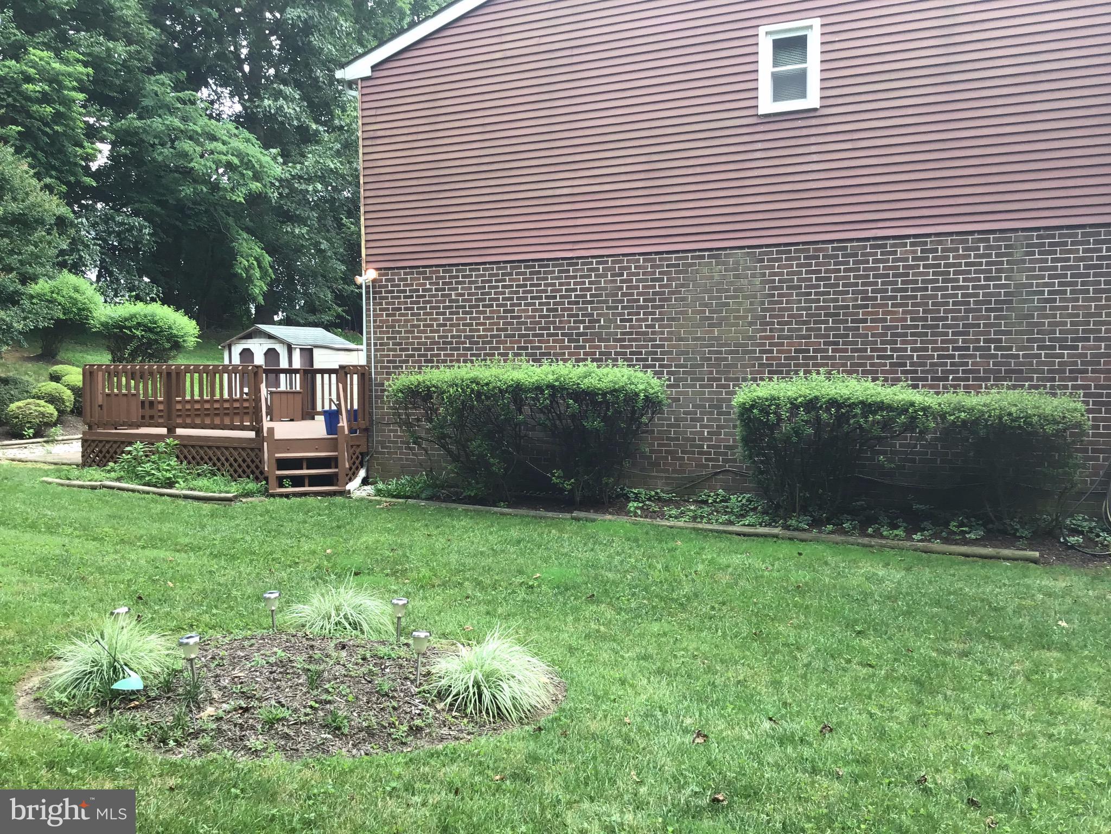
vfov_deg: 45.4
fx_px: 995
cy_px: 417
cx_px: 556
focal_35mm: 31
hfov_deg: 58.4
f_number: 2.4
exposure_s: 1/60
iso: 32
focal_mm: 3.3
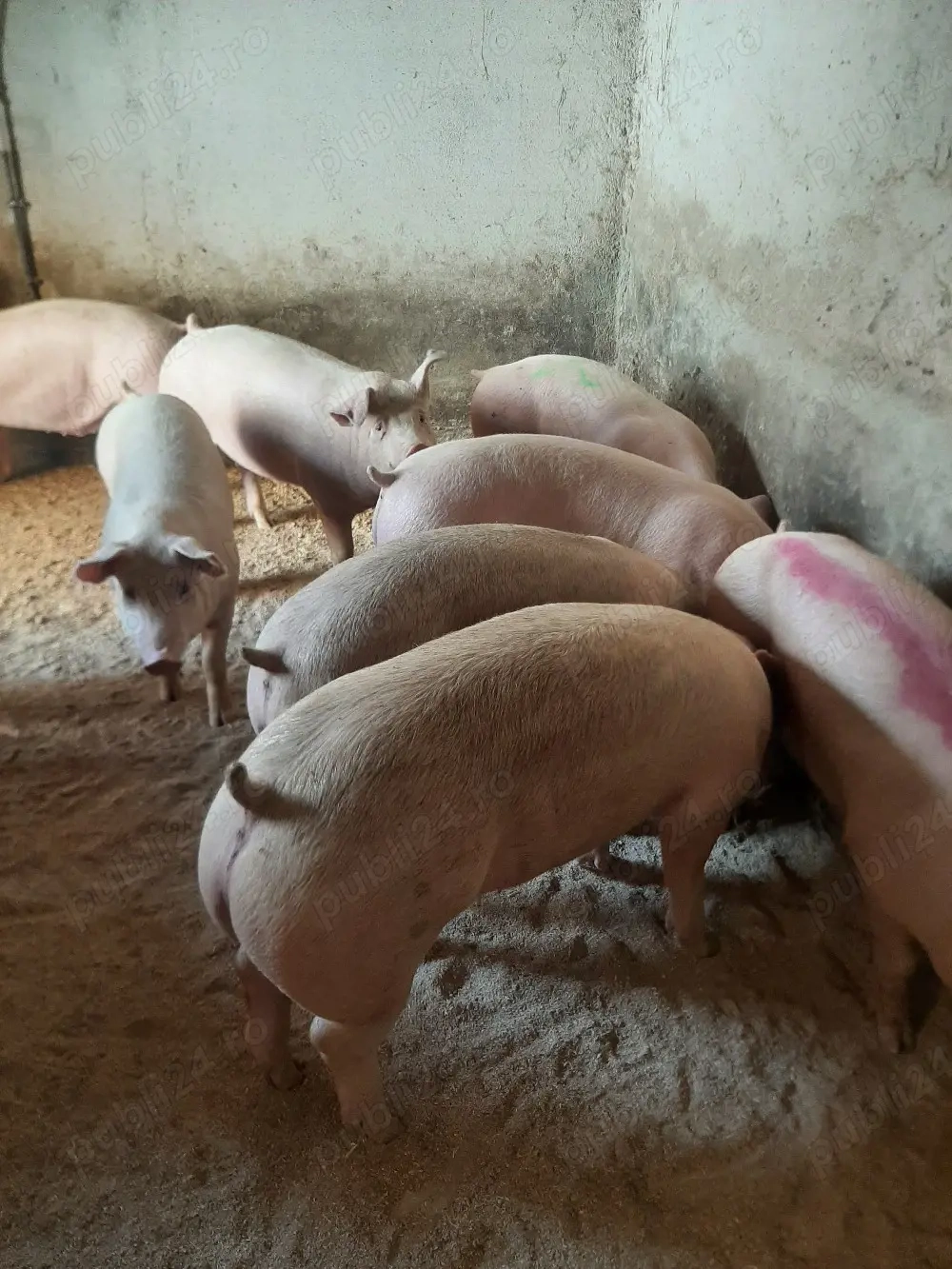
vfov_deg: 67.3
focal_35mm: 26
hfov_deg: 53.1
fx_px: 953
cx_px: 476
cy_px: 634
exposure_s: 1/50
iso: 125
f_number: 1.7
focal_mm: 3.93
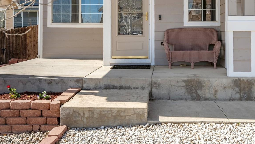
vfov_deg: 28.0
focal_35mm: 42
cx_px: 167
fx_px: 284
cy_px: 37
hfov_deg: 47.7
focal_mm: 29
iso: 100
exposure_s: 1/400
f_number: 6.3
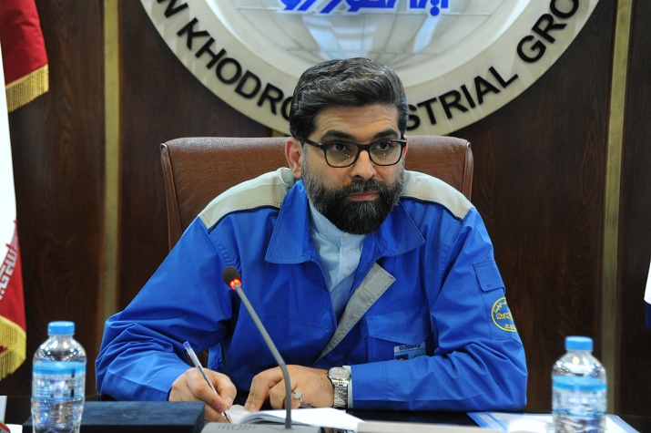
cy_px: 216
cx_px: 326
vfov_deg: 12.2
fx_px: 2023
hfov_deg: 18.3
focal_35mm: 112
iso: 5000
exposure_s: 1/50
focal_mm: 112
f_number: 5.6
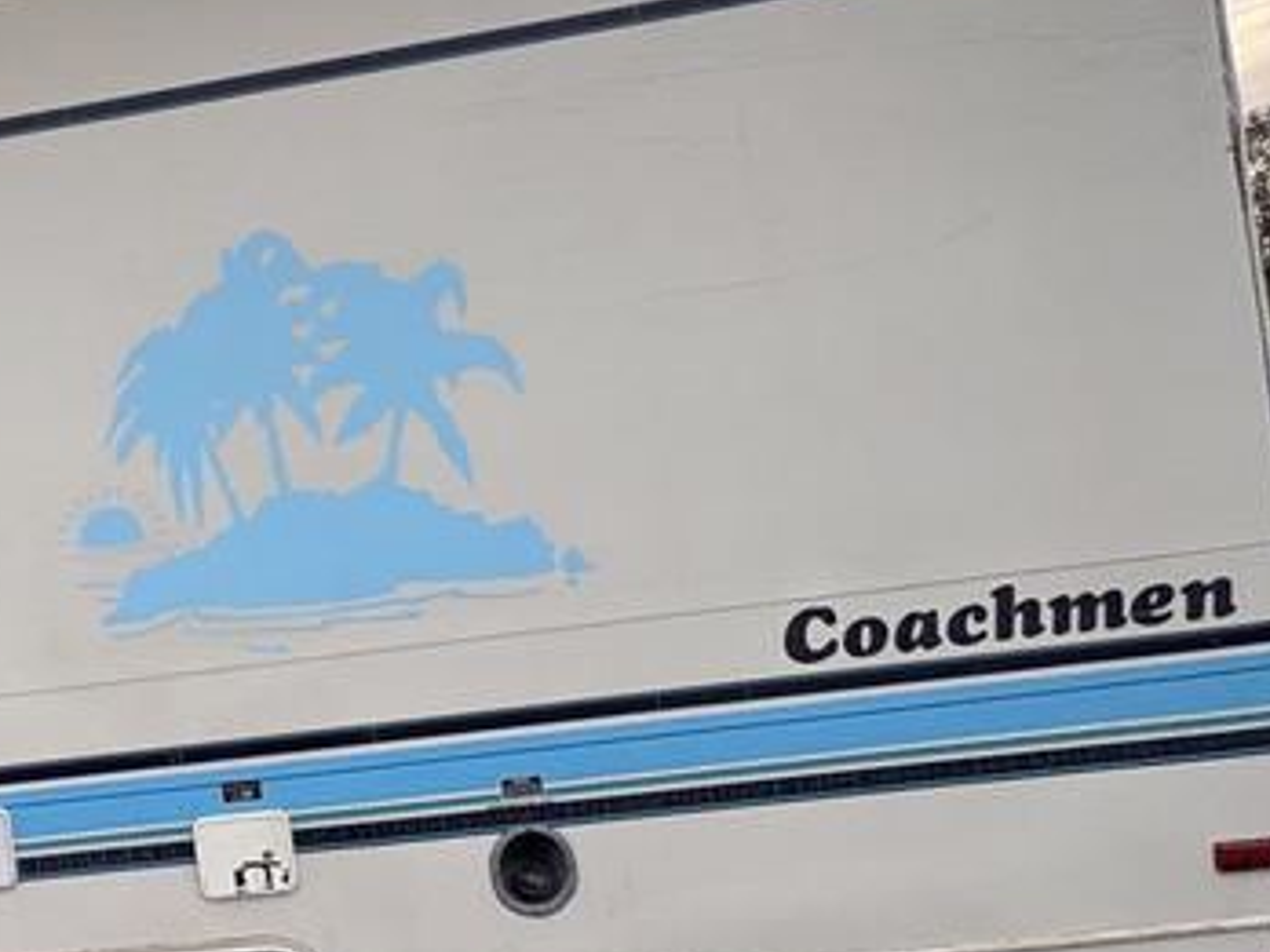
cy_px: 540
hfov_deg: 43.9
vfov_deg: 39.6
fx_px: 1321
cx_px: 0
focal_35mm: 36
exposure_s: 1/181
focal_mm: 2.22
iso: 40
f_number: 2.2
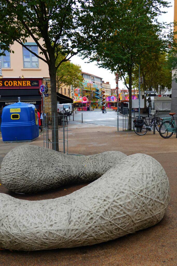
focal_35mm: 34
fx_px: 251
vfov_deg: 55.8
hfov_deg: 38.9
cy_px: 133
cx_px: 88
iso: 125
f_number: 4
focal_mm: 12.51
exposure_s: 1/200
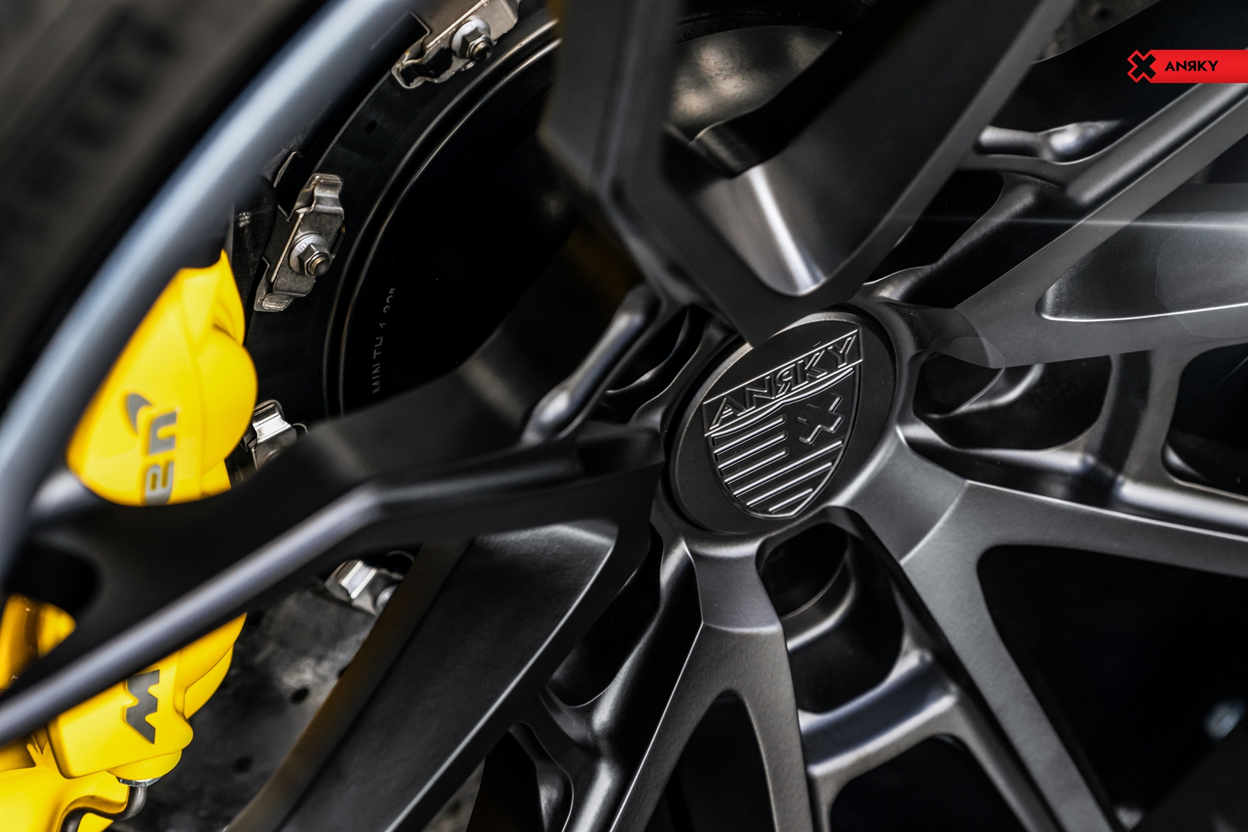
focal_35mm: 165
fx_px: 5720
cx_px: 624
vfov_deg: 8.3
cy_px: 416
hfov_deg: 12.5
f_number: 5.6
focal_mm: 165
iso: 640
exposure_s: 1/160
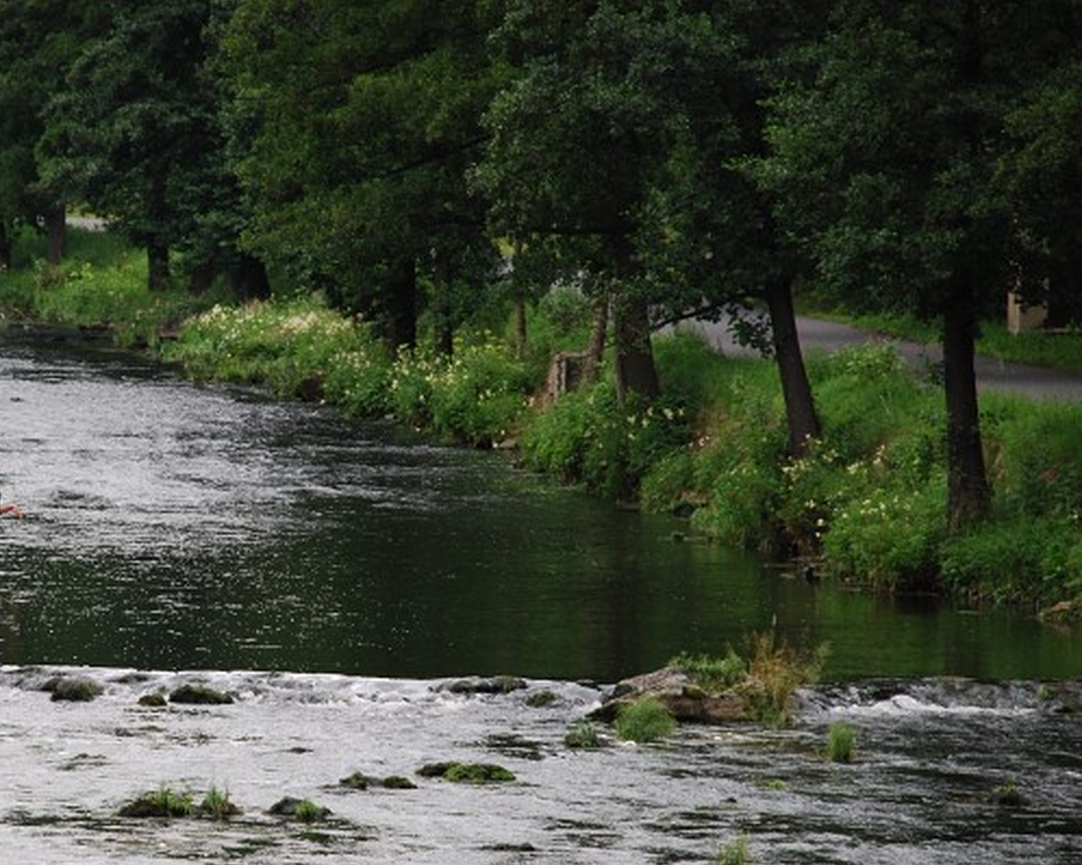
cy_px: 559
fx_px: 9787
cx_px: 232
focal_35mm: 306
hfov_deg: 6.3
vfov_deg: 5.1
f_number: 5.6
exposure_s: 1/125
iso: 200
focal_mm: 135
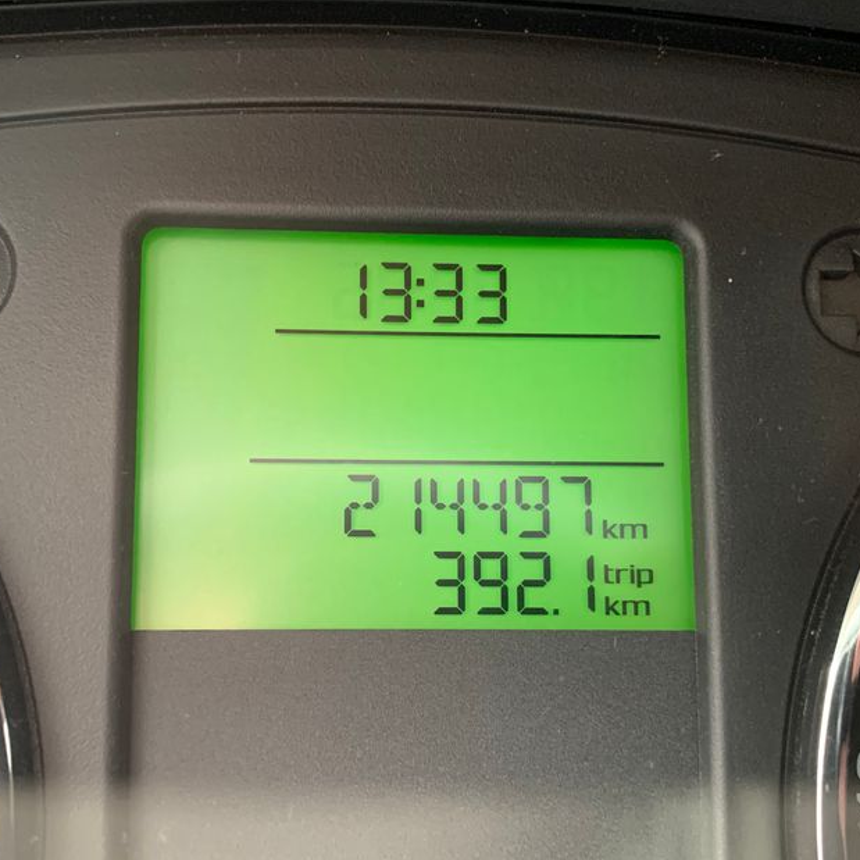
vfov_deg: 43.8
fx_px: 1068
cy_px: 463
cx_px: 402
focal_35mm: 38
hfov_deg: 43.8
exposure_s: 1/52
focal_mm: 4.25
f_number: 1.8
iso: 400
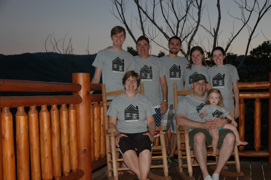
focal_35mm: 46
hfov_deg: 42.4
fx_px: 350
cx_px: 136
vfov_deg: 28.9
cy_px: 90
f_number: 4
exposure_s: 1/60
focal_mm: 31
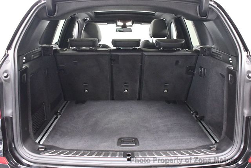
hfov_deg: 53.1
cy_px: 84
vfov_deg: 36.9
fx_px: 251
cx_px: 126
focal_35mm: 36
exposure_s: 1/60
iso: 10000
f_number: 3.5
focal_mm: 18
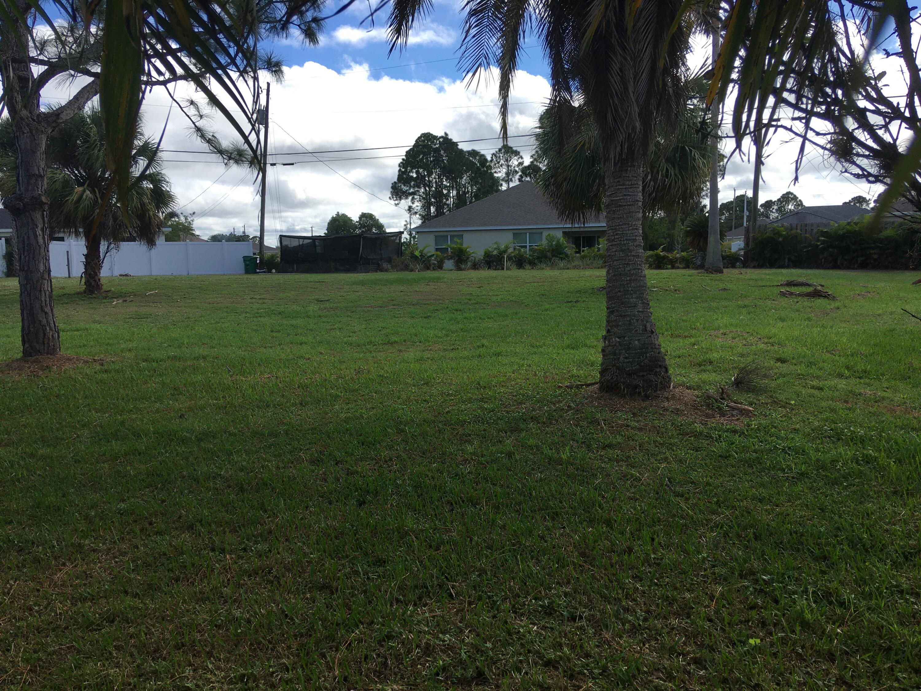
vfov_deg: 48.2
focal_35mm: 29
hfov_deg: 61.7
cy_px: 346
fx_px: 772
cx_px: 460
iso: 25
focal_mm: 4.15
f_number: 2.2
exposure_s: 1/1221
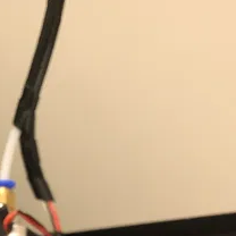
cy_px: 316
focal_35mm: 99
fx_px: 764
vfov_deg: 16.5
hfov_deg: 16.5
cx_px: -79
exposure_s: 1/14
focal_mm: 4
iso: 100
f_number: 1.8
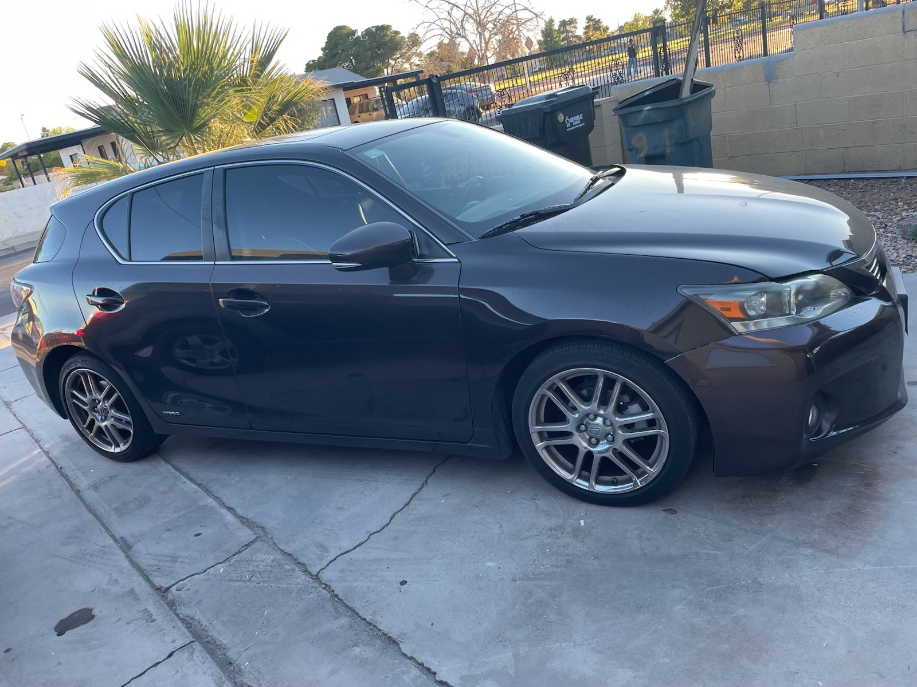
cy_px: 344
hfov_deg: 67.3
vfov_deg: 53.1
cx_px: 458
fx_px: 689
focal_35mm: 26
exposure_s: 1/131
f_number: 1.6
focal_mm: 4.2
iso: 32
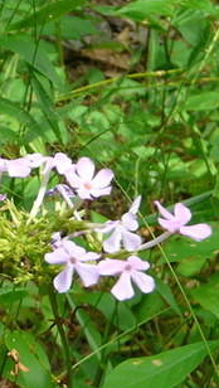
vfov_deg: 9.9
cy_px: 203
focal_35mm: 217
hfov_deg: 5.6
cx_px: -62
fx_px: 2233
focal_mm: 12.3
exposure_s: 1/125
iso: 100
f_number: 3.6
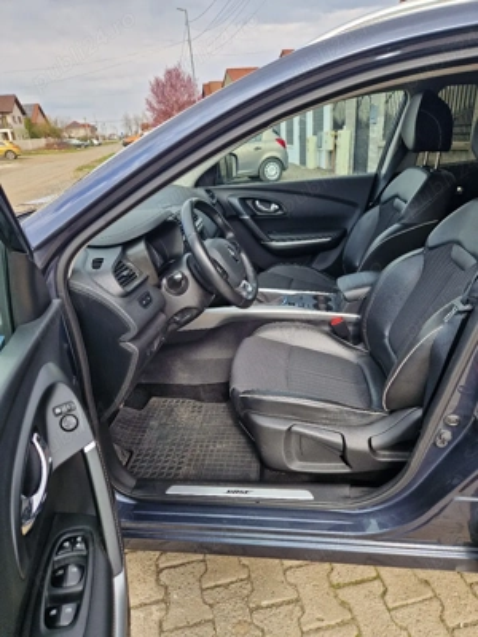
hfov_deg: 58.9
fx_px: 423
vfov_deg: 73.9
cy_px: 318
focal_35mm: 23
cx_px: 239
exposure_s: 1/435
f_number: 1.8
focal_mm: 5.4
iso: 50
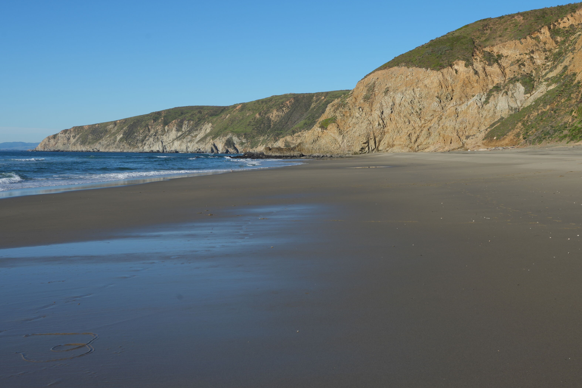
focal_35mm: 48
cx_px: 352
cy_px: 142
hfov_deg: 40.9
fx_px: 776
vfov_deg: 28.0
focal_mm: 35
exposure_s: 1/160
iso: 100
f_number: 13
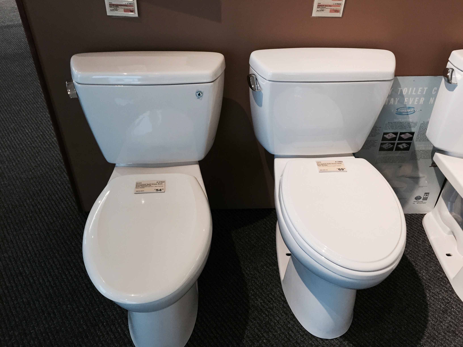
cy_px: 174
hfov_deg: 61.7
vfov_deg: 48.2
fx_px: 388
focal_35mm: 29
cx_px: 232
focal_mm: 4.15
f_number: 2.2
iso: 50
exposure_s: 1/30
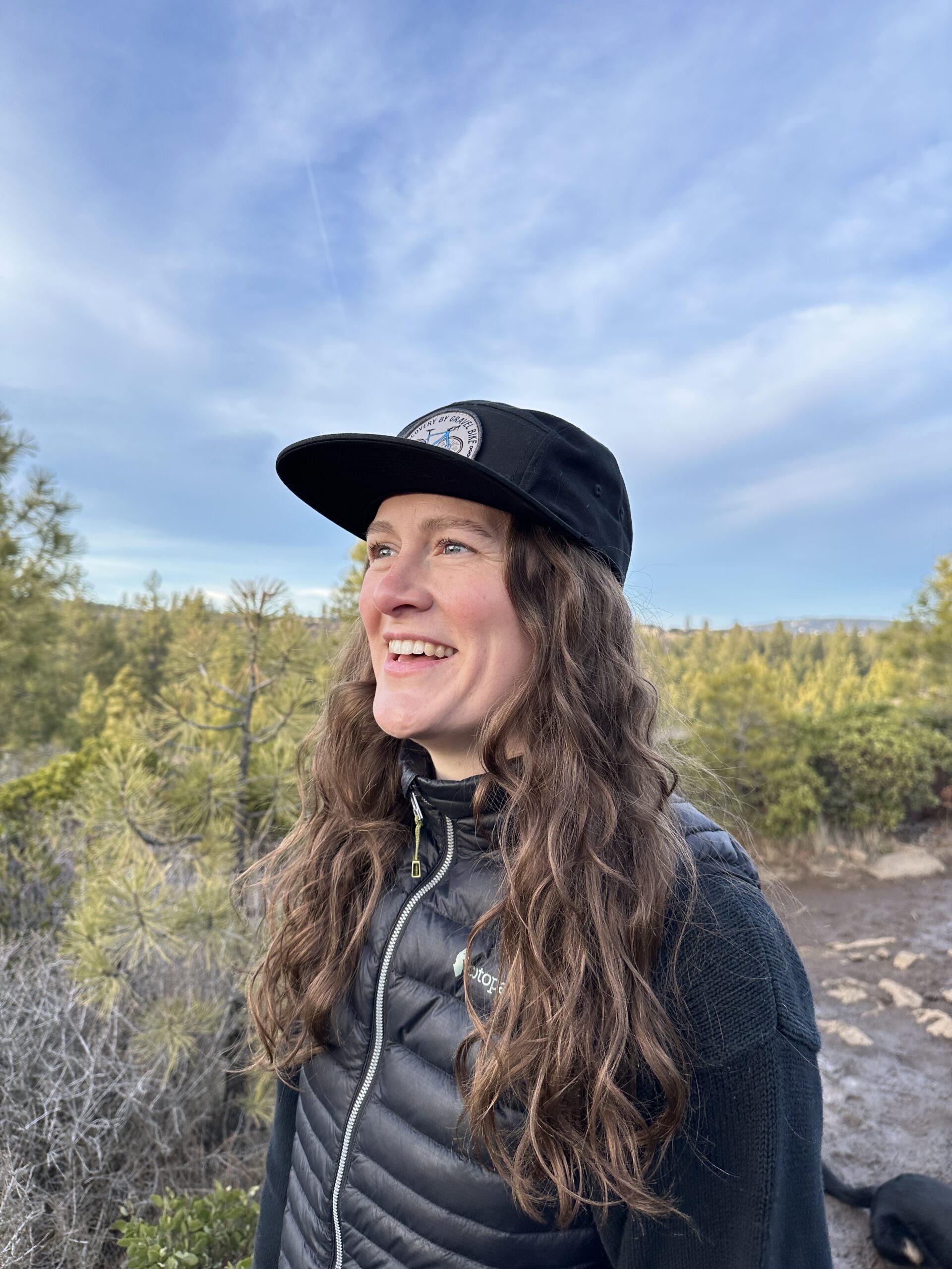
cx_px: 476
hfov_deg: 56.8
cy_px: 634
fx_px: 880
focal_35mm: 24
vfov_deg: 71.6
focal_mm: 6.86
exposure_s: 1/734
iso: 80
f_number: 1.78
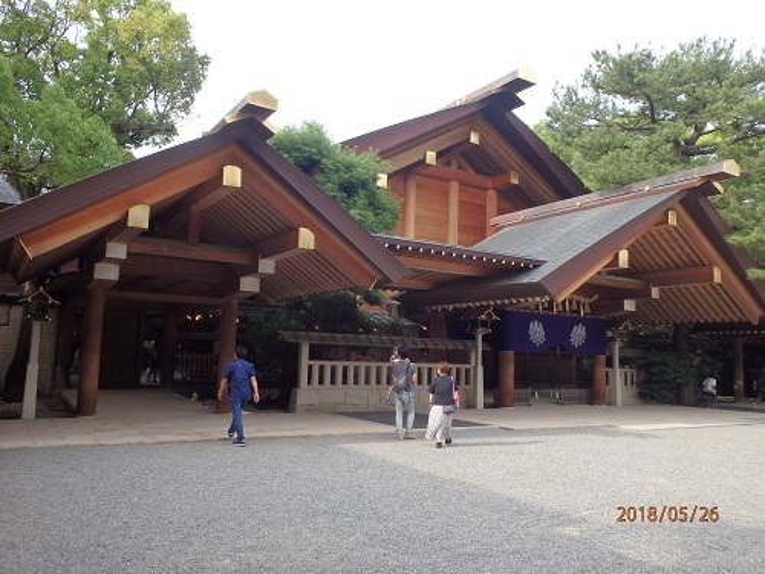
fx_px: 619
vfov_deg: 49.7
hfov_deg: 63.4
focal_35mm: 28
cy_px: 287
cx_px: 382
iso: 125
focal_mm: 5
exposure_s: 1/320
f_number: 3.9
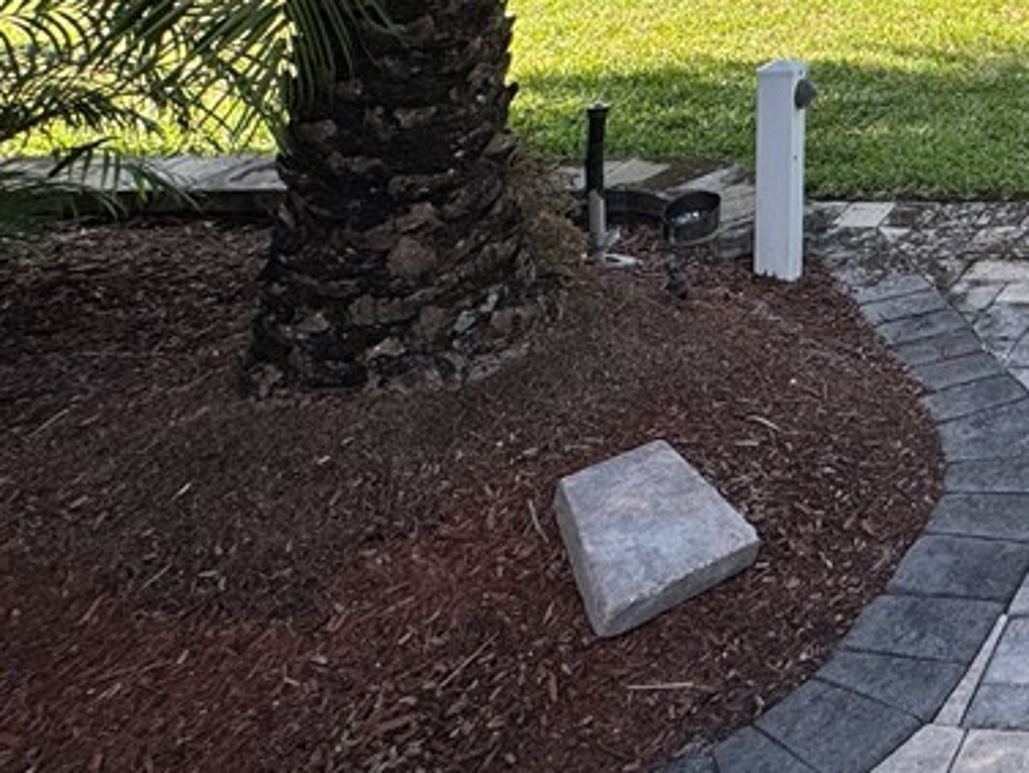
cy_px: -172
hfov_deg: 33.2
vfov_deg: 31.2
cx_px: 1389
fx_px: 1130
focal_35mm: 38
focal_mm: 2.22
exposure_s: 1/362
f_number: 2.2
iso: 40
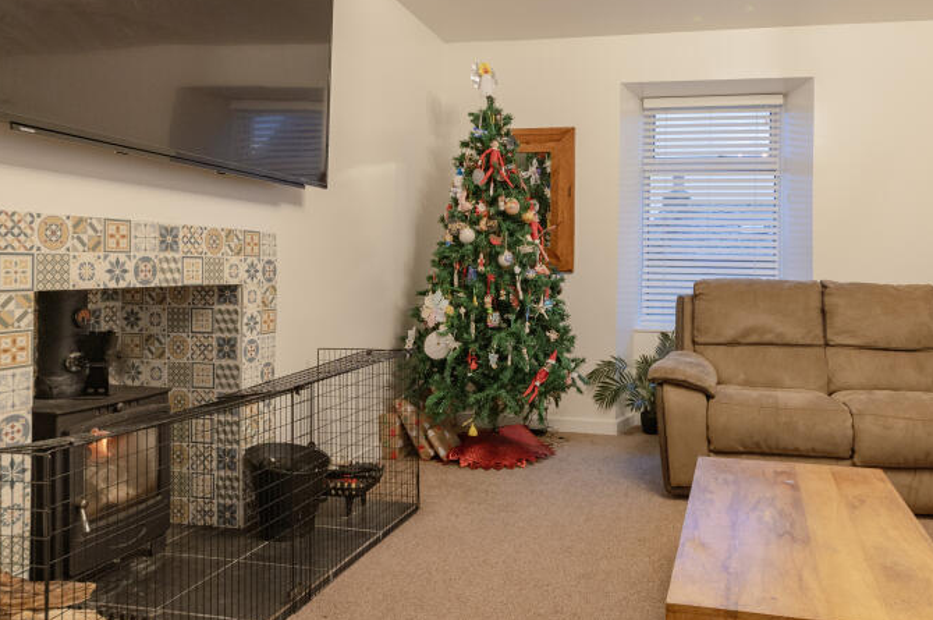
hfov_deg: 68.4
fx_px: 673
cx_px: 582
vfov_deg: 49.3
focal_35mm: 26
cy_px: 264
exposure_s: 1/8
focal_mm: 17
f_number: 8
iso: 1000
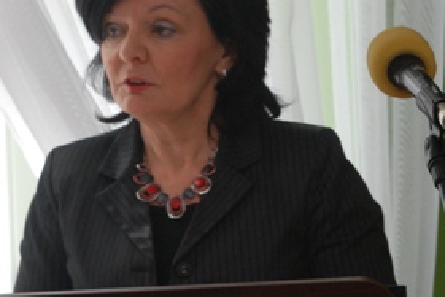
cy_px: 119
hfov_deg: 7.1
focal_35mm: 291
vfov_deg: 4.7
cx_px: 168
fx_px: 3601
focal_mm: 85
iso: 800
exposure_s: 1/200
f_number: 8
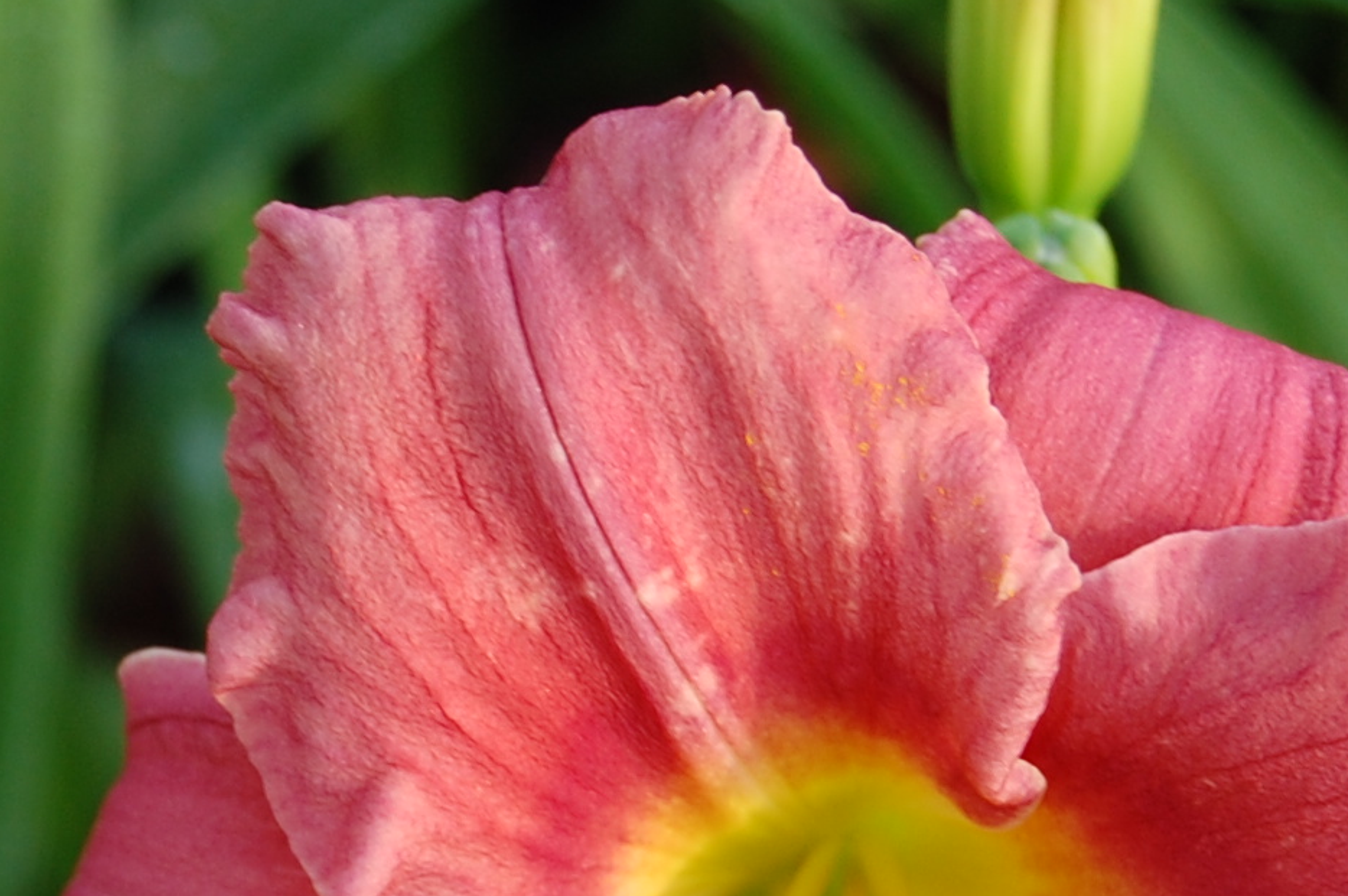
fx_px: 9937
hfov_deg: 7.8
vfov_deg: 5.2
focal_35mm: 266
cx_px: 306
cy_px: 828
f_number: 5.6
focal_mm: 55
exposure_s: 1/125
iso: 220
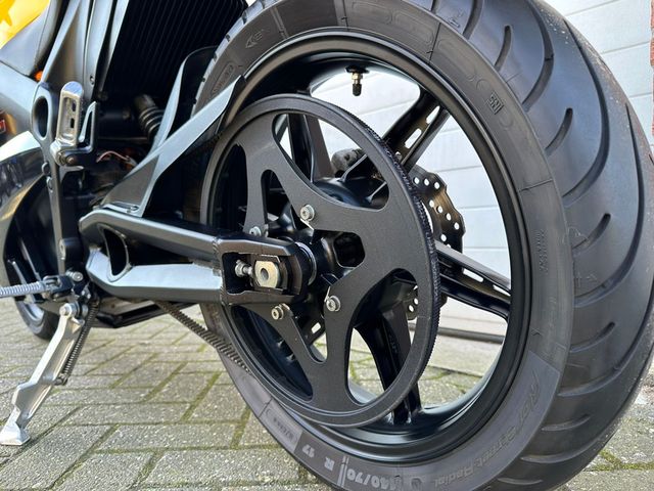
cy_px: 246
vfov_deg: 56.8
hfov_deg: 71.6
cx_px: 327
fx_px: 453
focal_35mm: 24
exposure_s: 1/121
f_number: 1.78
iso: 80
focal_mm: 6.86
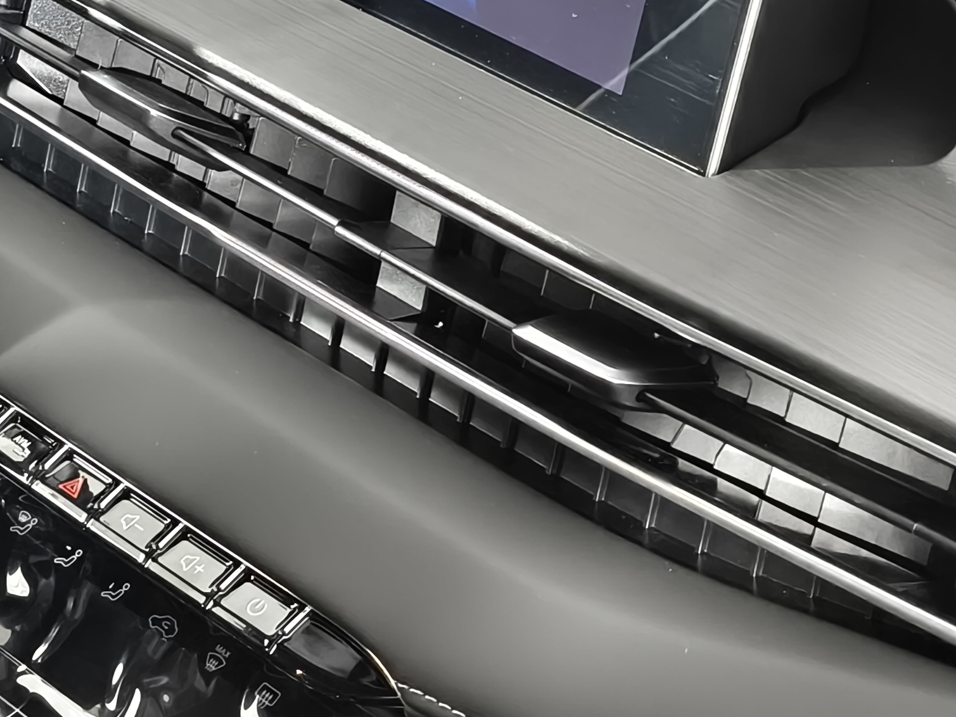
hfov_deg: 13.3
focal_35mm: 146
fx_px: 4032
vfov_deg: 10.1
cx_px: -76
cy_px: 34
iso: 3200
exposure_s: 1/25
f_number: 1.9
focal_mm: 7.1
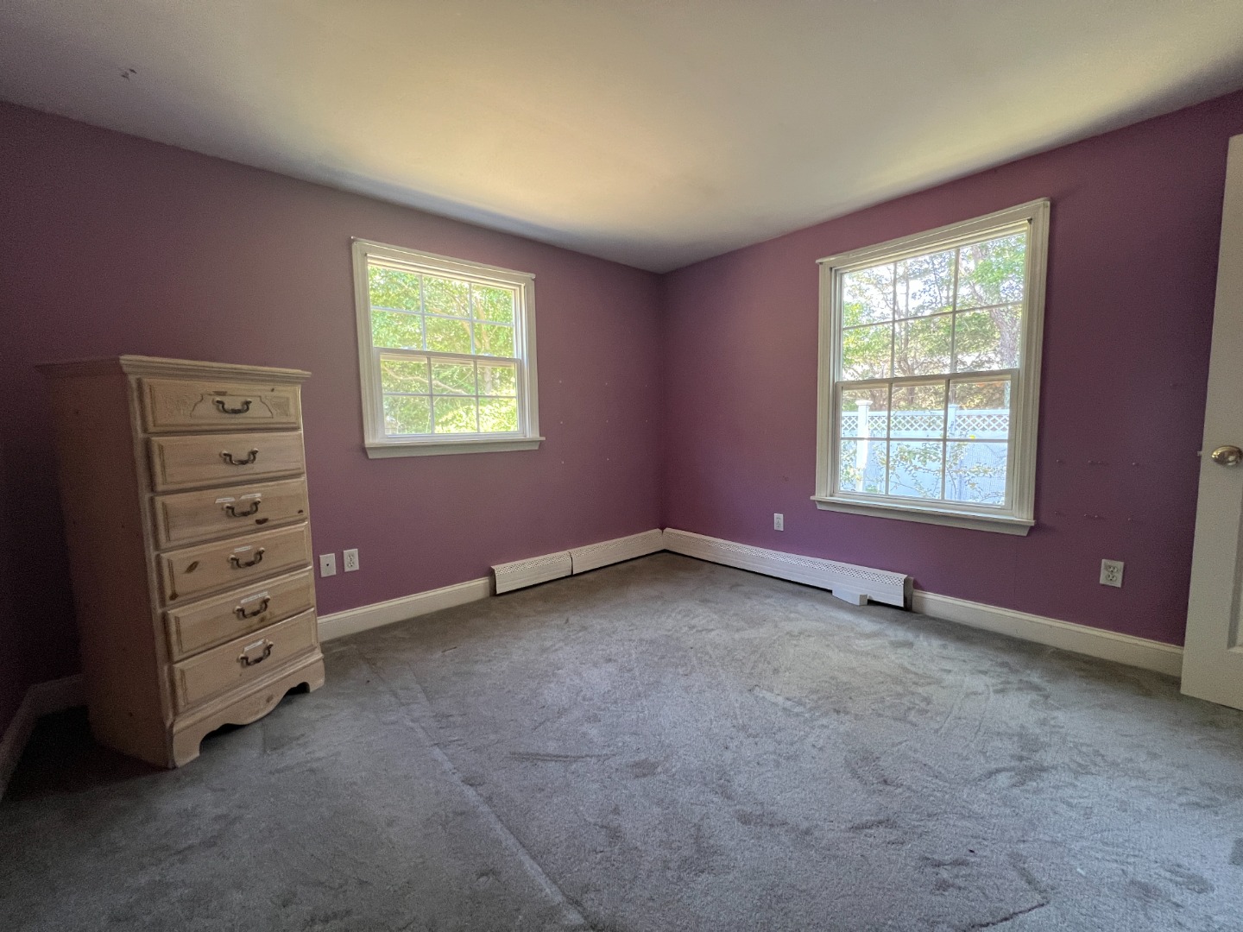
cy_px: 466
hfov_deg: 106.2
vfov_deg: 89.9
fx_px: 467
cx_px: 622
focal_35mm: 13
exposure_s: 1/63
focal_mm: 1.57
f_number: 1.8
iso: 250
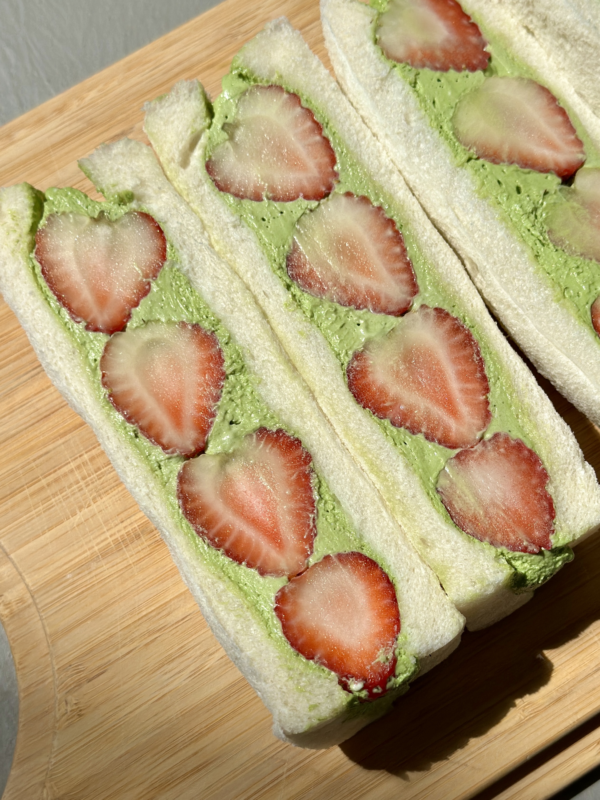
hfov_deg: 30.3
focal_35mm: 48
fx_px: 1109
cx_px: 300
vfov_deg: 39.7
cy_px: 400
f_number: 1.78
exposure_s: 1/4016
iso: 80
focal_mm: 6.86
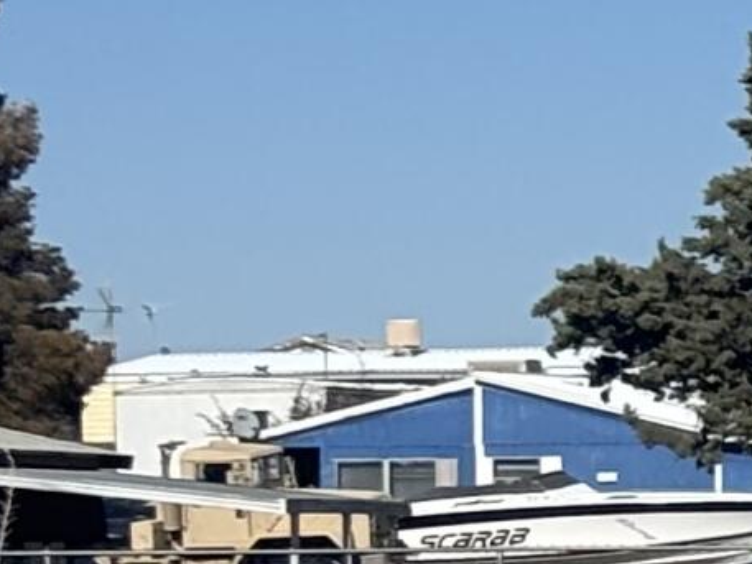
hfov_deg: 5.5
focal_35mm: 341
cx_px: 2241
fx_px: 7410
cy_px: 469
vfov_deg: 4.4
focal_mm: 5.96
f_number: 1.6
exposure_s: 1/5952
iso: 40
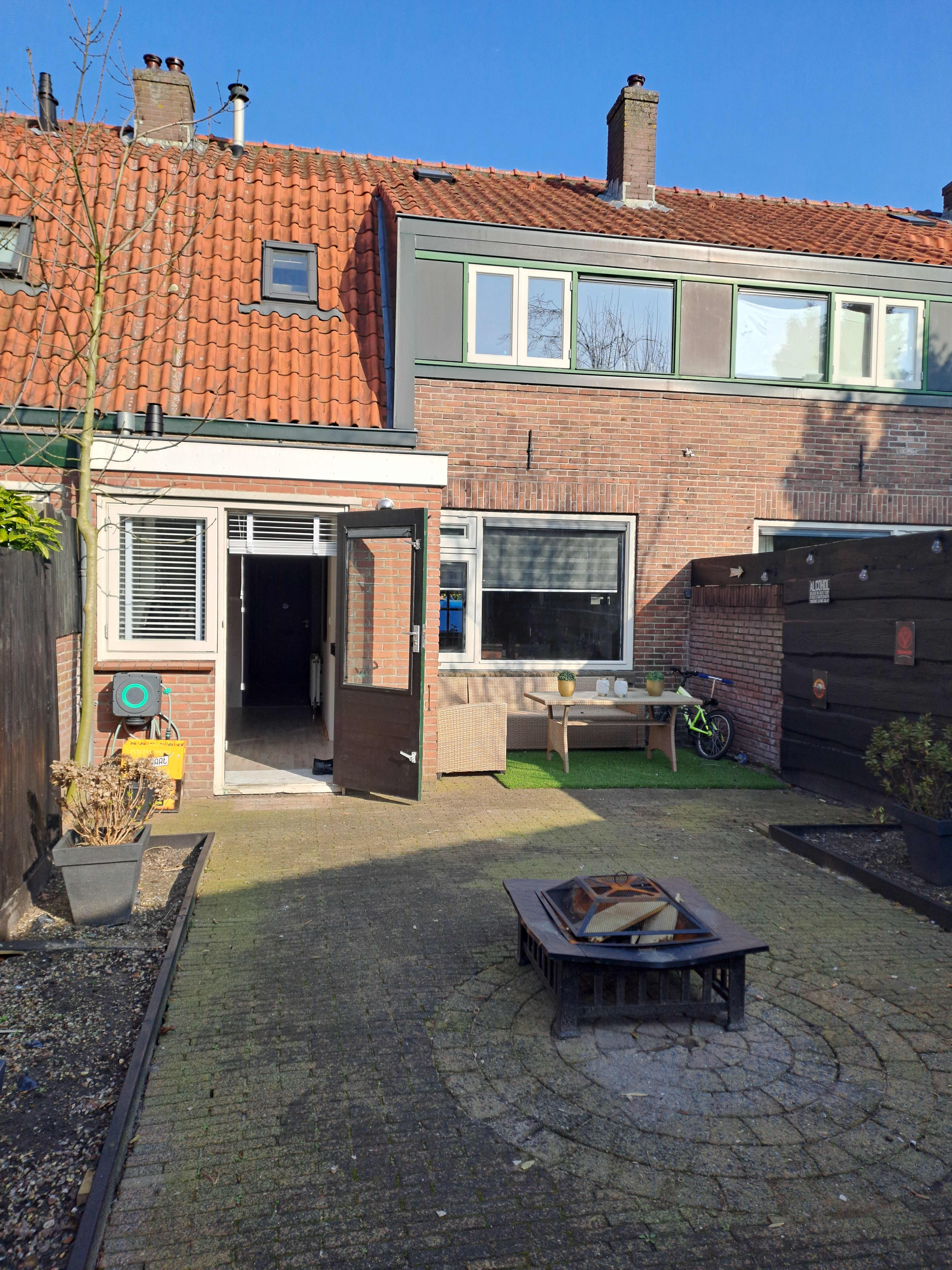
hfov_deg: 54.9
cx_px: 476
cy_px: 635
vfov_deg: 69.4
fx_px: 917
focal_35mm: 25
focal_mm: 4.65
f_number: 1.8
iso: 32
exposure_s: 1/1214
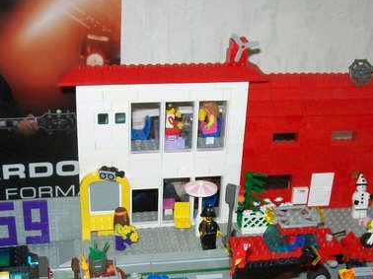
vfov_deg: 23.8
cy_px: 201
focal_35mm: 61
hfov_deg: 31.7
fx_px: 657
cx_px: 174
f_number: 2.7
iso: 160
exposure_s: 1/60
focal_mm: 6
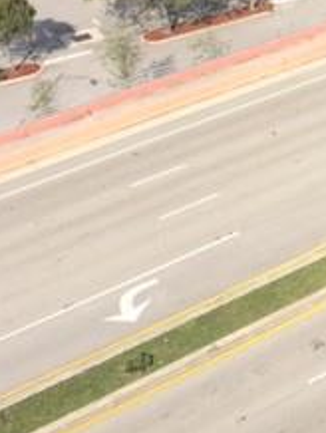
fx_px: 1065
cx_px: 408
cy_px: -22
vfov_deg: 22.0
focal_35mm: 85
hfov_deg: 16.6
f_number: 2.2
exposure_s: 1/3049
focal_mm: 4.15
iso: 32
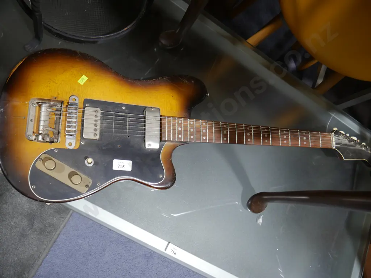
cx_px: 186
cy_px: 139
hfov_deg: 63.4
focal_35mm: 28
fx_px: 300
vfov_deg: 49.8
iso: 400
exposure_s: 1/60
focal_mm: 14
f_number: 3.5
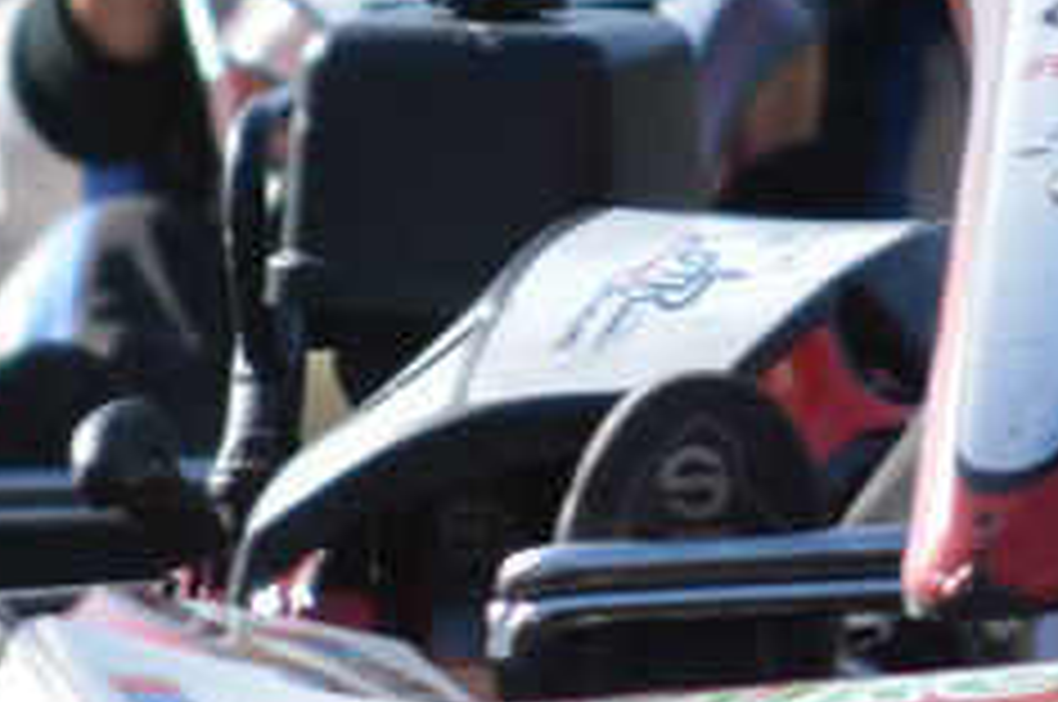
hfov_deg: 1.3
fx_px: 45049
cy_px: 153
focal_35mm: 1535
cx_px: 1441
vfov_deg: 0.9
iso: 400
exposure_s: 1/1000
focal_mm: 200
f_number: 5.6
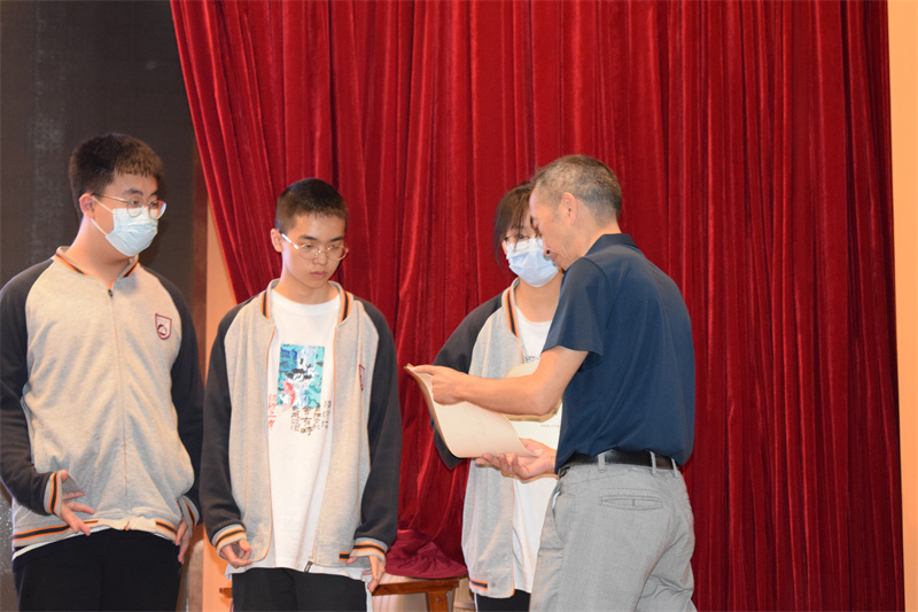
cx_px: 459
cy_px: 306
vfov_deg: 17.5
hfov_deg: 26.0
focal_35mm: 78
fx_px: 1988
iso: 2200
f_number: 5.6
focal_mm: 52
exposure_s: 1/60
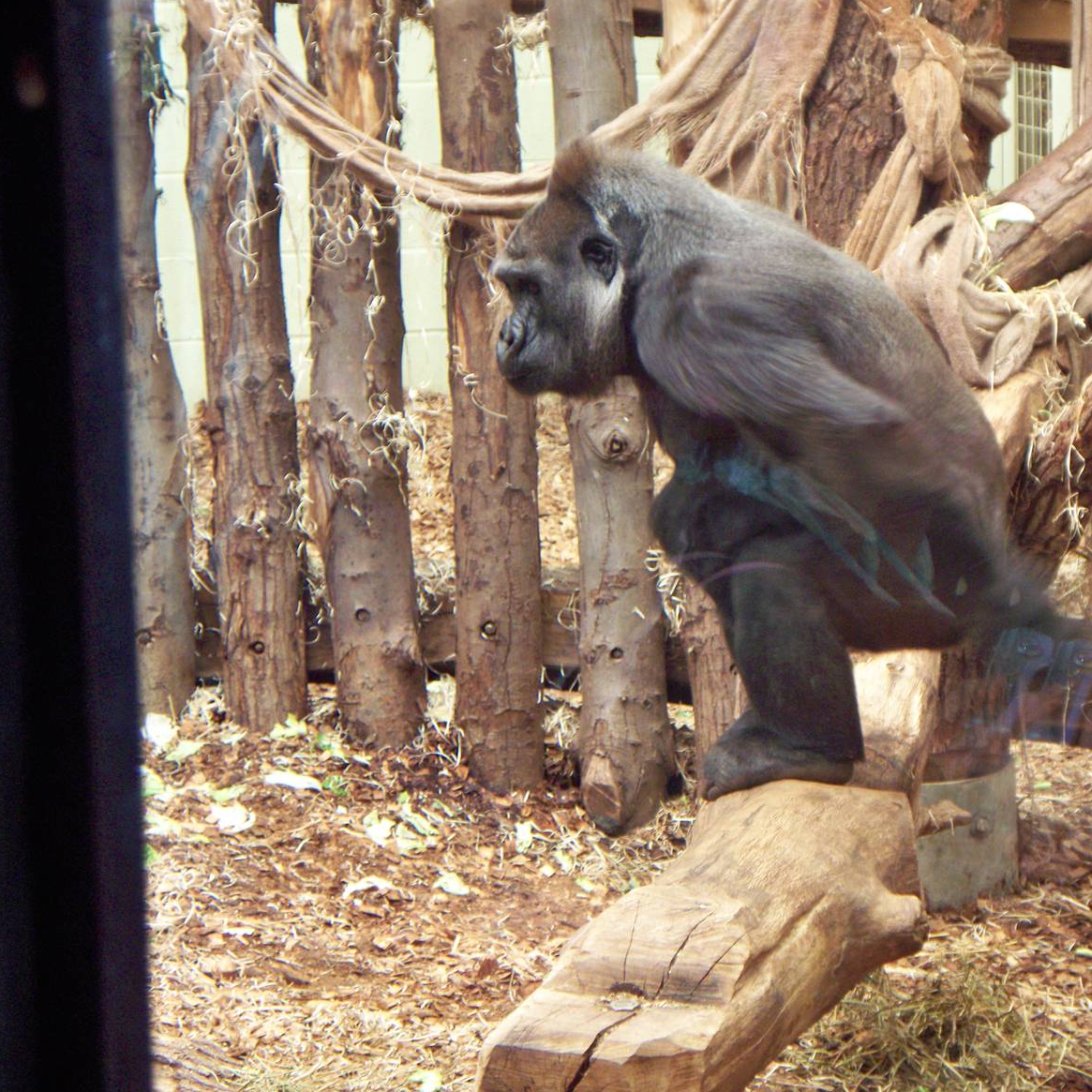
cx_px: 701
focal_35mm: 125
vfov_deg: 14.0
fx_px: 4461
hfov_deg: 13.9
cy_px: 544
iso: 200
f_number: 3.8
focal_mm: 22.05
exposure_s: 1/40
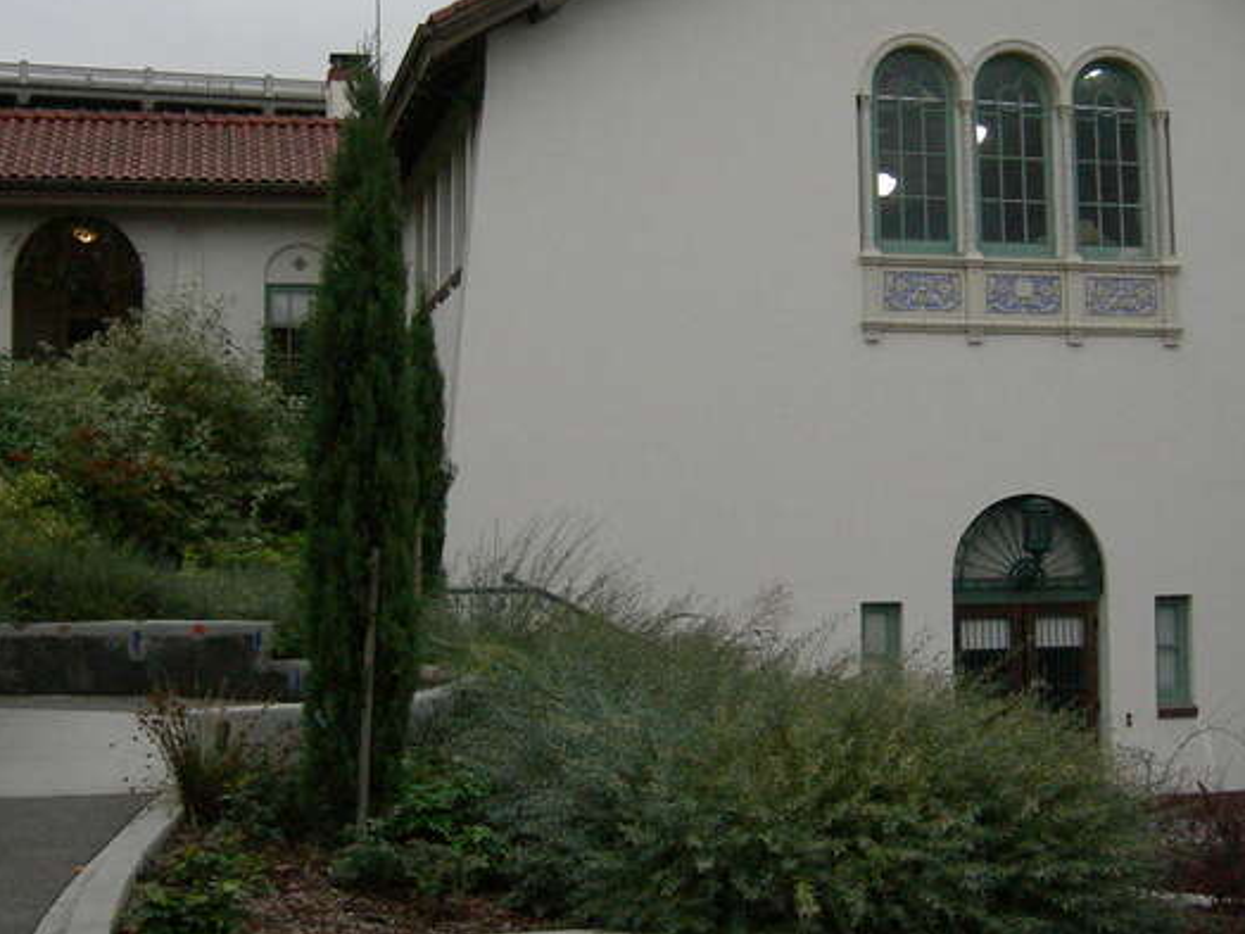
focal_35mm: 55
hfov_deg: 34.9
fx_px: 1978
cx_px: 680
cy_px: 337
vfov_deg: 26.5
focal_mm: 7.5
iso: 400
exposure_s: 1/598
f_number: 2.7
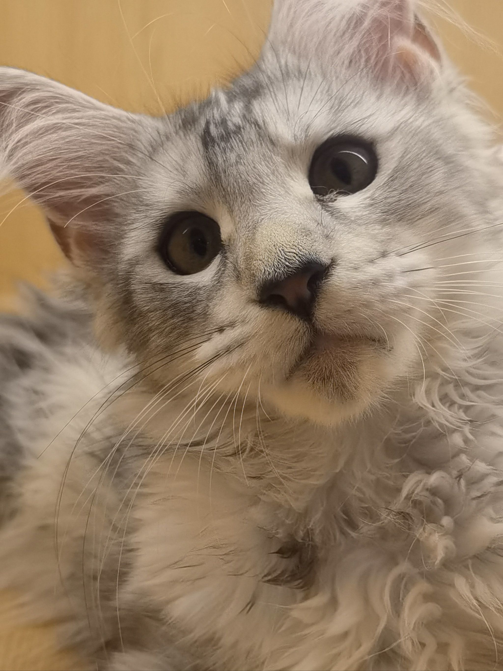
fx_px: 1027
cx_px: 252
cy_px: 336
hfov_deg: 27.5
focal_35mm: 53
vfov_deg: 36.2
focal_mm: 5.54
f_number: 1.8
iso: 160
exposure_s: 1/345
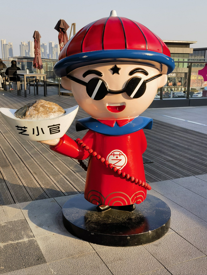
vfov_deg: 45.8
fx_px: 327
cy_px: 138
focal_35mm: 41
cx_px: 104
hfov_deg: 35.1
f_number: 1.9
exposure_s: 1/2500
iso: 50
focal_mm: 6.67
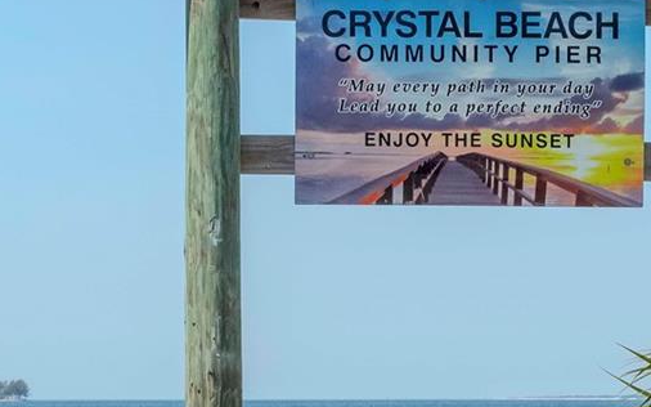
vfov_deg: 6.0
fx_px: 3860
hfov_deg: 9.6
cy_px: 300
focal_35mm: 218
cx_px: 199
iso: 1600
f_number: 8
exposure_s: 1/3200
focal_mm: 45
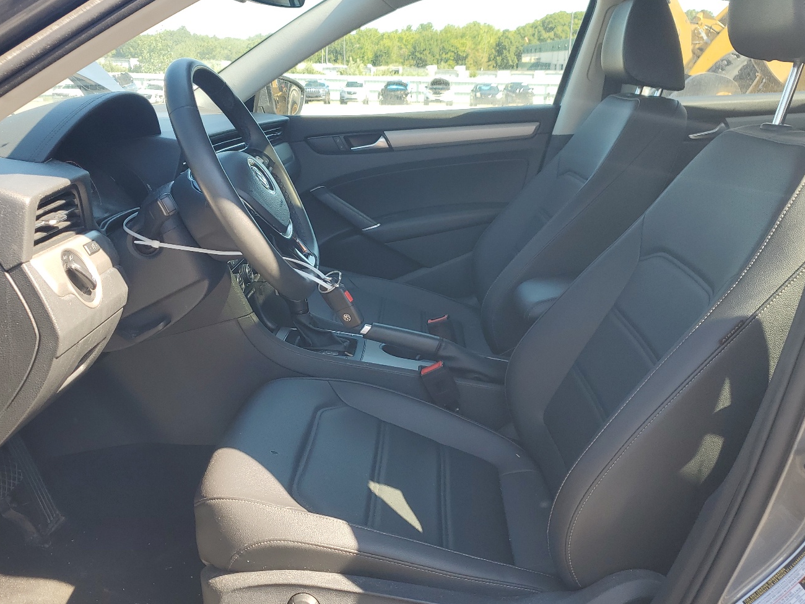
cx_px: 370
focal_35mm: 32
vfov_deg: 44.2
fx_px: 744
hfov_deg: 56.7
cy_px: 292
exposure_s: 1/312
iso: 50
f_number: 1.5
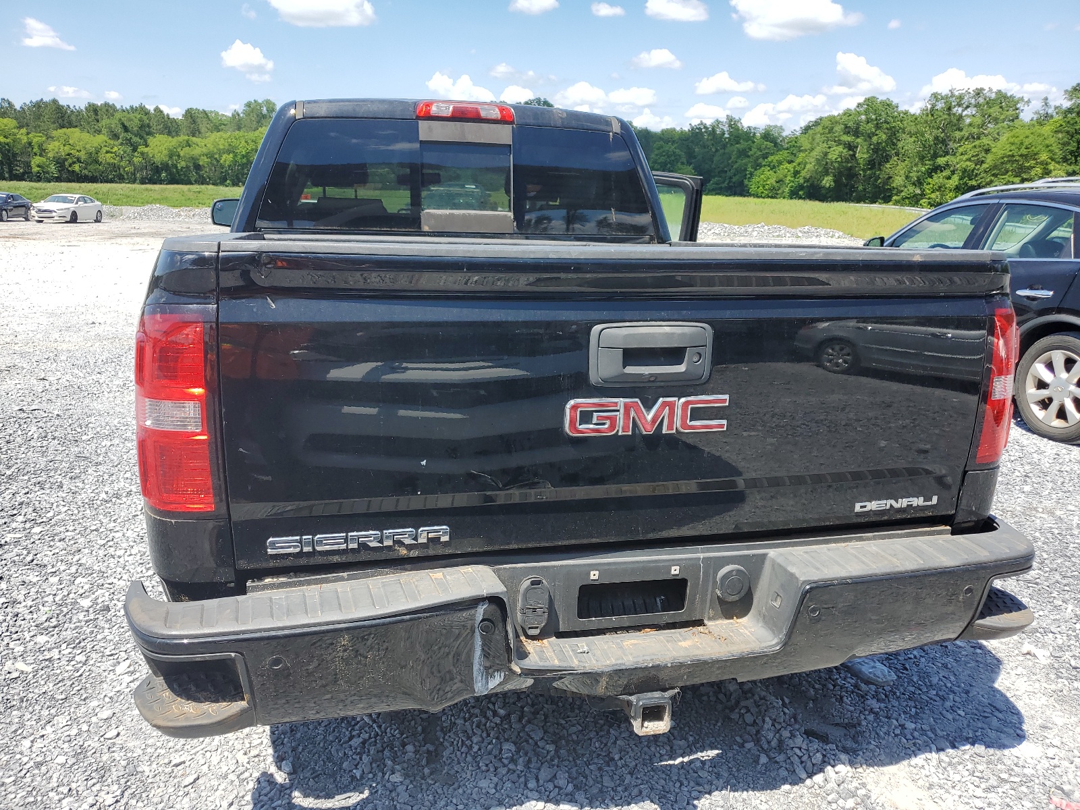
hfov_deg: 67.3
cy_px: 405
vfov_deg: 53.1
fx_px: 811
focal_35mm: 26
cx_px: 540
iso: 50
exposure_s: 1/1667
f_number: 1.5
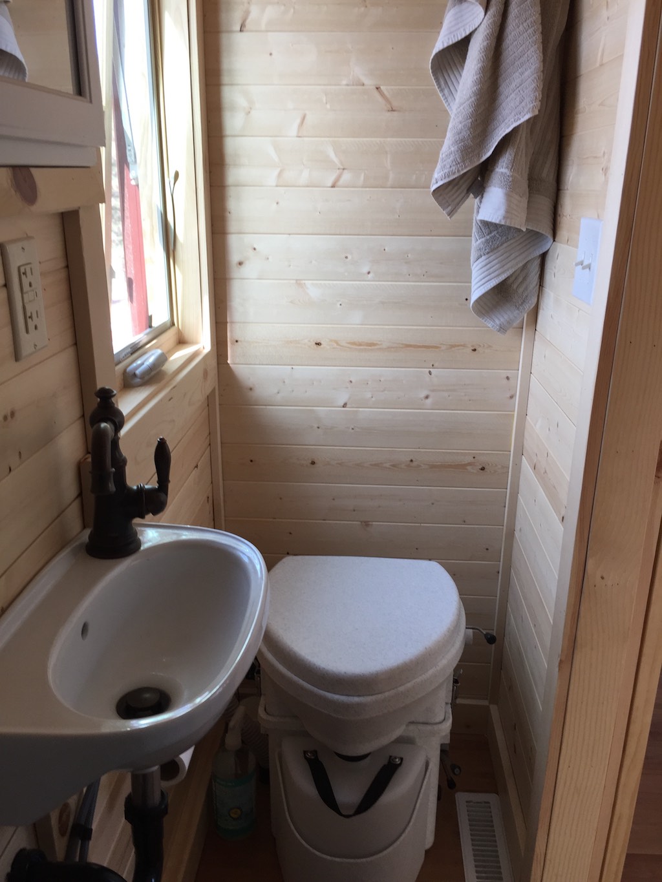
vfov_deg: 61.7
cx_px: 331
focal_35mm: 29
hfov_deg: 48.2
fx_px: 739
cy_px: 441
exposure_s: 1/60
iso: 40
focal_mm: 4.15
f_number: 2.2
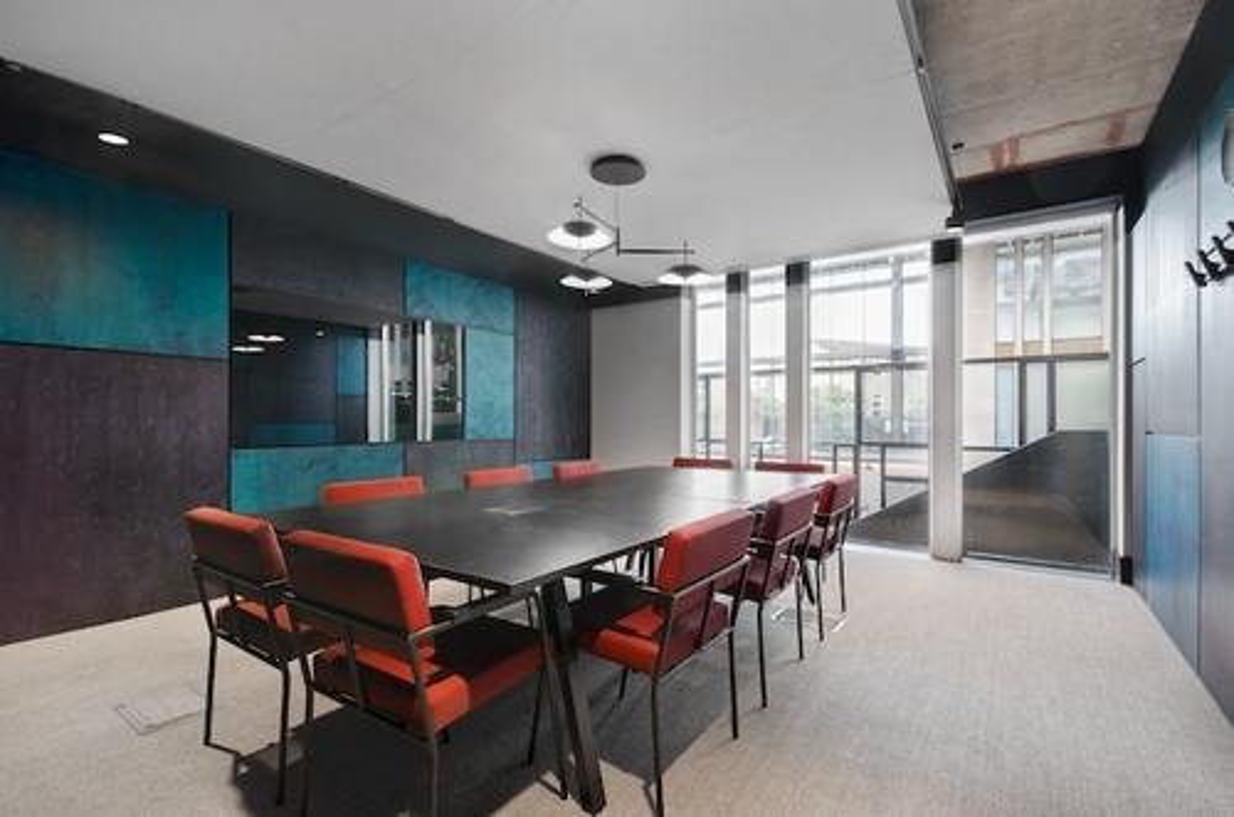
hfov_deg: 95.1
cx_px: 617
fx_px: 564
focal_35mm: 16
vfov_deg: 71.8
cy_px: 408
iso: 100
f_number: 8
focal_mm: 11
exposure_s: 1/3
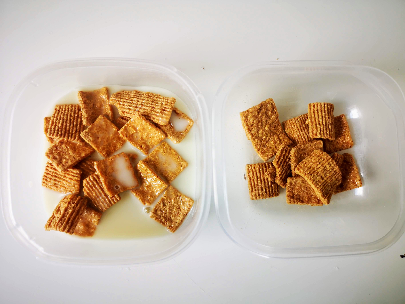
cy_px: 152
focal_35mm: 27
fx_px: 316
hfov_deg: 65.3
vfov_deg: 51.4
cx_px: 202
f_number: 1.8
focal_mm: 5.58
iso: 100
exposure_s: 1/60
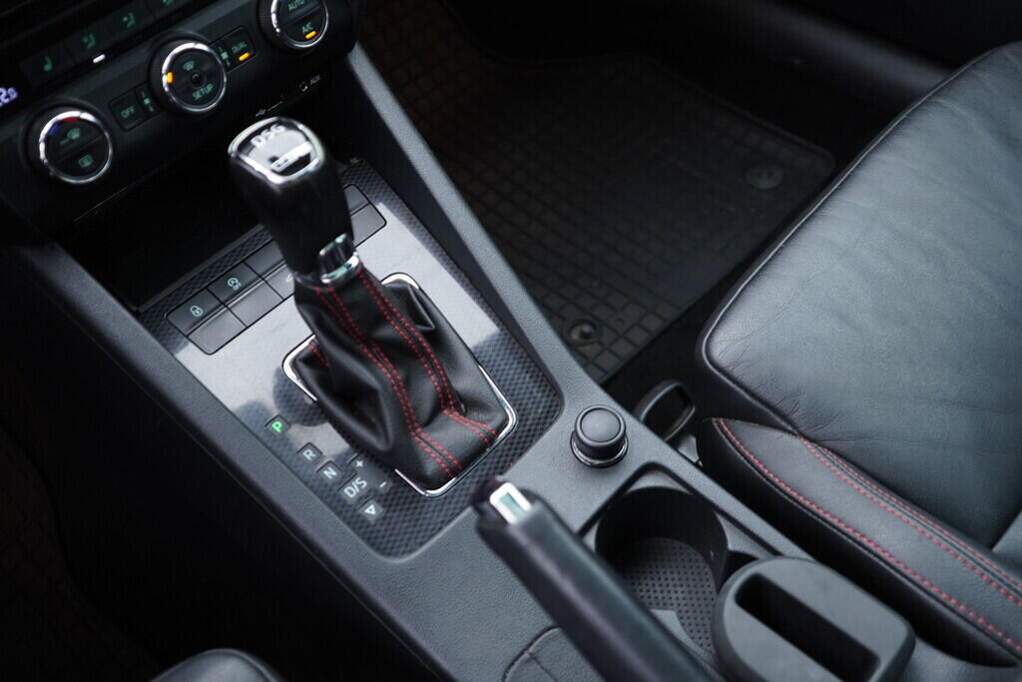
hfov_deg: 53.1
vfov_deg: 36.9
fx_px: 1022
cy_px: 341
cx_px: 511
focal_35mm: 36
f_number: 2.8
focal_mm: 24
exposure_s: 1/40
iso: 250
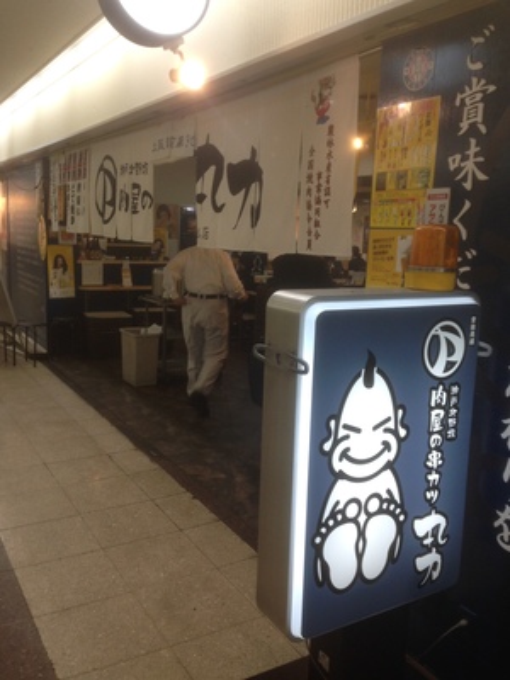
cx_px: 255
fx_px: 648
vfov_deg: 55.4
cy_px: 340
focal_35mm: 33
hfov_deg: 42.9
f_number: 2.4
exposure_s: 1/30
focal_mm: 4.12
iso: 50
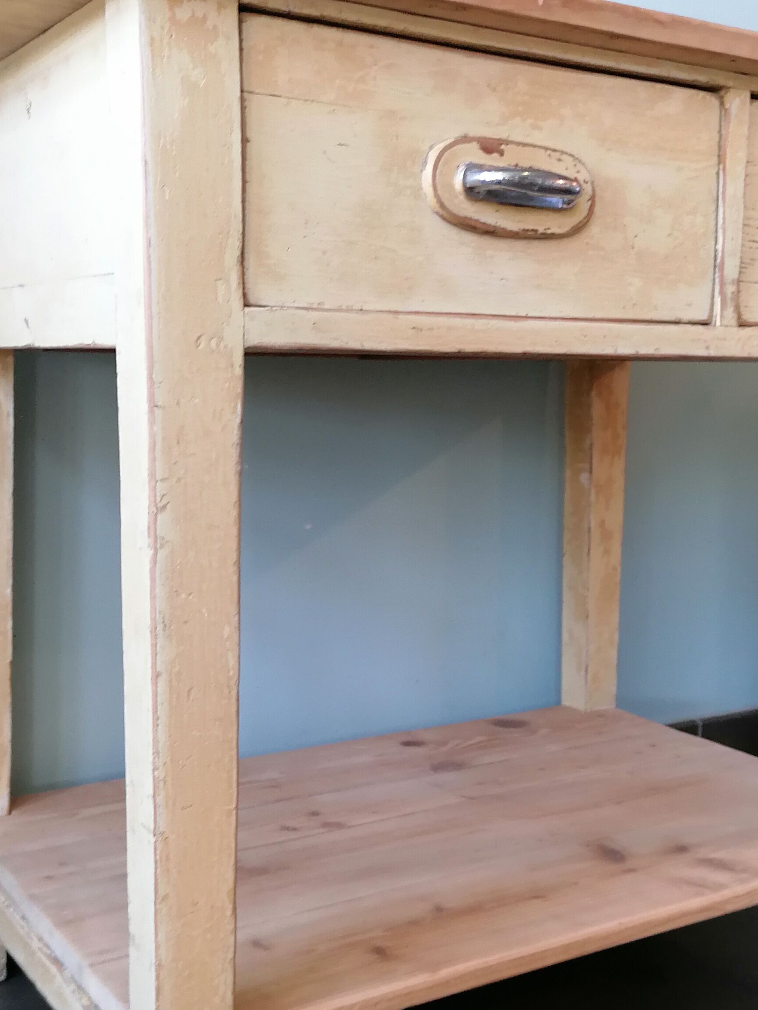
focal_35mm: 47
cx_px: 423
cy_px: 538
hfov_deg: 30.8
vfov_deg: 40.4
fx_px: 1372
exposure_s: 1/33.3
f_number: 1.8
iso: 160
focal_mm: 4.75
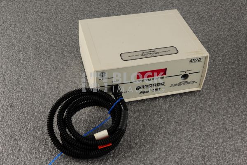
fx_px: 343
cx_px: 124
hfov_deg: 39.6
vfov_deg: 26.9
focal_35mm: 50
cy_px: 82
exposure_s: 1/125
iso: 1600
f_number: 13
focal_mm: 50
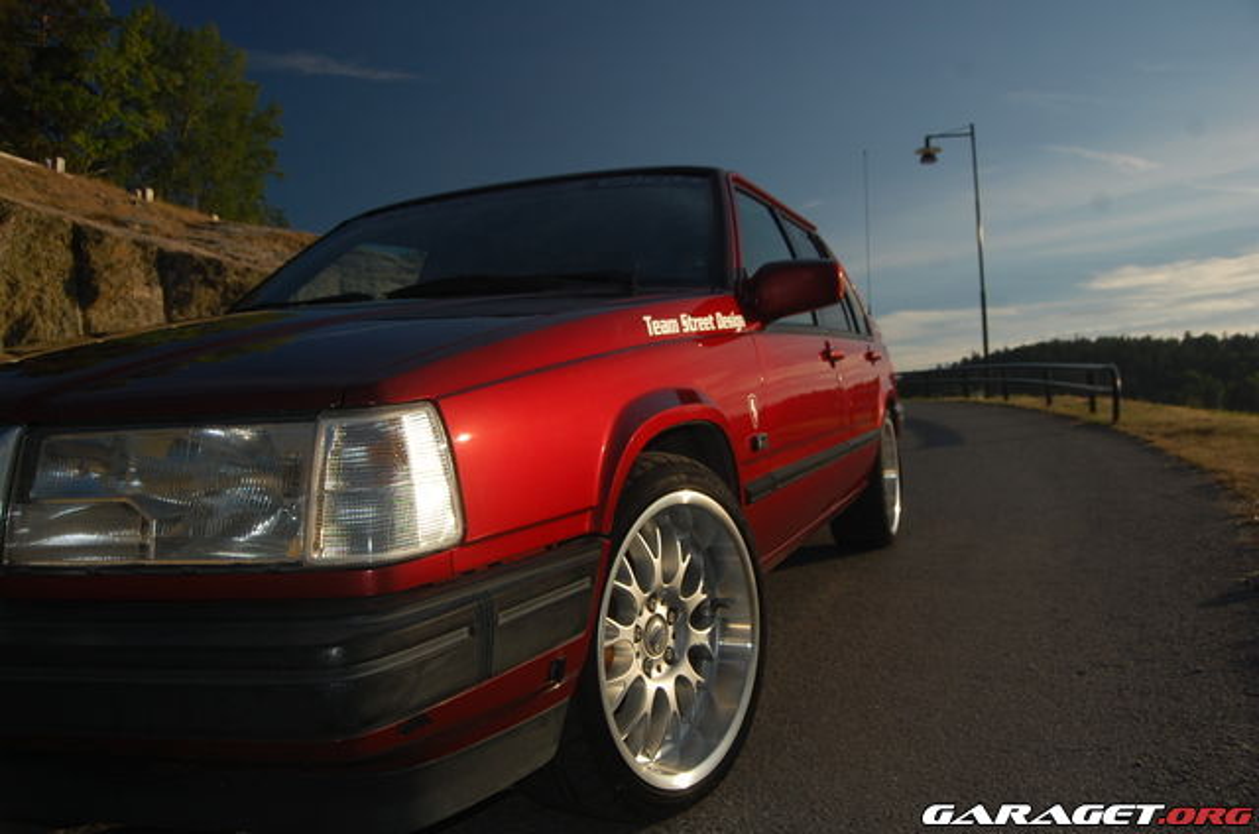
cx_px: 630
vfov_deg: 45.5
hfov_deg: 64.7
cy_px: 417
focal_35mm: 28
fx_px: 995
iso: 250
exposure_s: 1/500
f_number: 5.6
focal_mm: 19
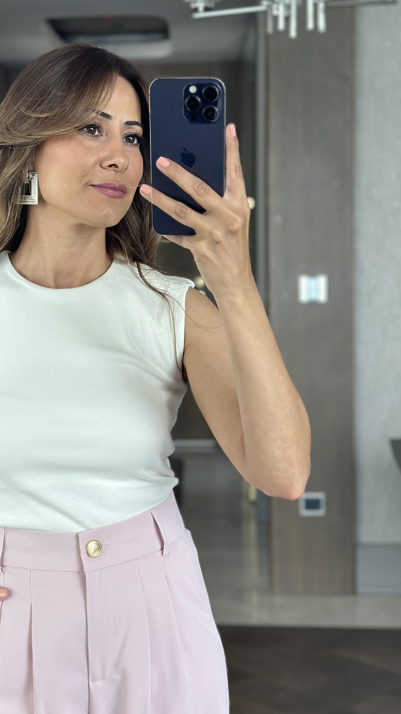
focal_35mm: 67
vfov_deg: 31.4
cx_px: 80
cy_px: 398
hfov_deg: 17.8
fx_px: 1267
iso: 100
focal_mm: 6.86
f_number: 1.78
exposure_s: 1/172
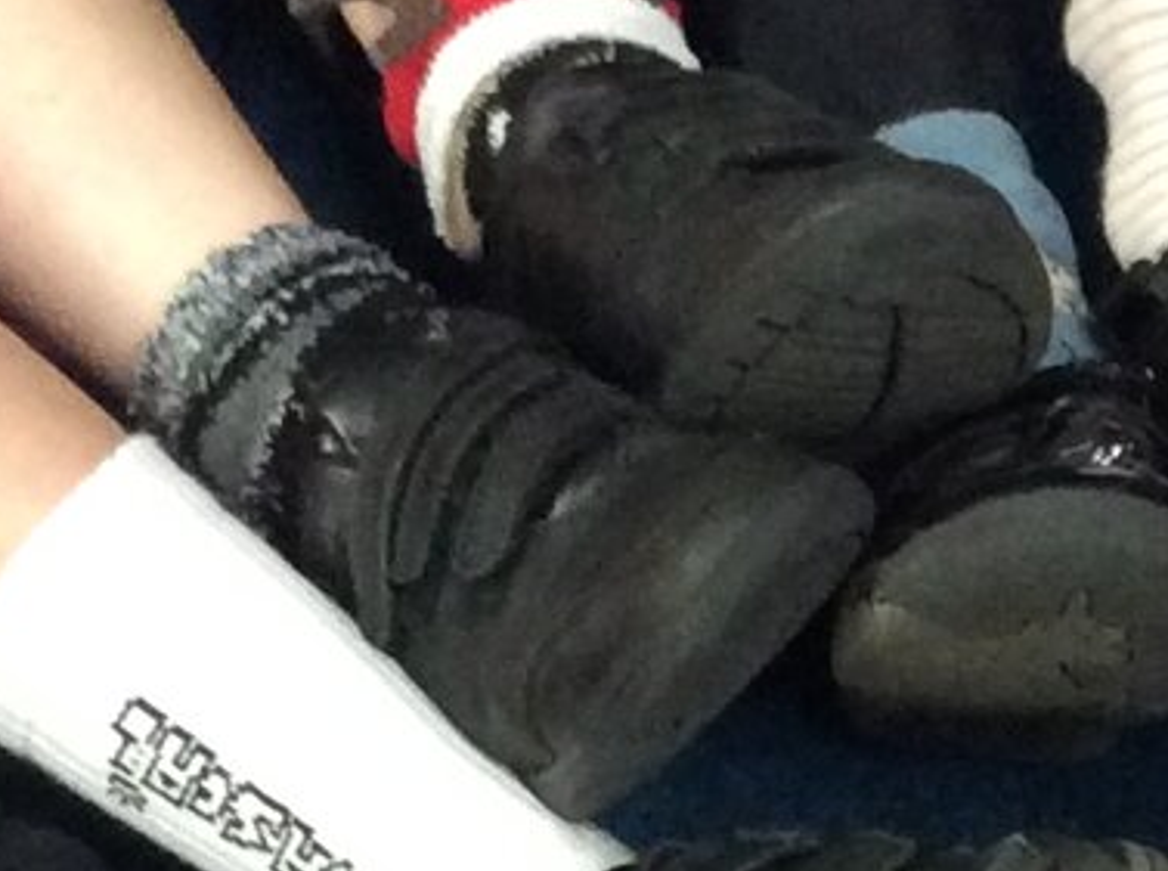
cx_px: 1667
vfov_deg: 8.3
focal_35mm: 174
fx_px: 5858
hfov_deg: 11.0
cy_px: 1320
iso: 320
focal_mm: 3.3
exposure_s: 1/25
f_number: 2.4
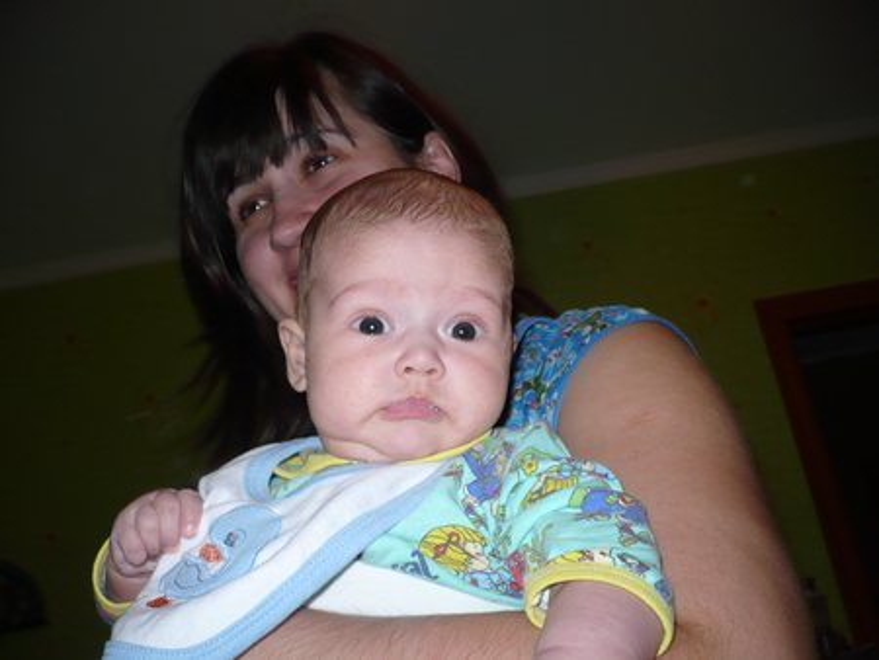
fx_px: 1016
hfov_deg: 46.8
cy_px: 330
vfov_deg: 36.0
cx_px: 440
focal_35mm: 40
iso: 100
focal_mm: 6.6
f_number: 3
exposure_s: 1/30
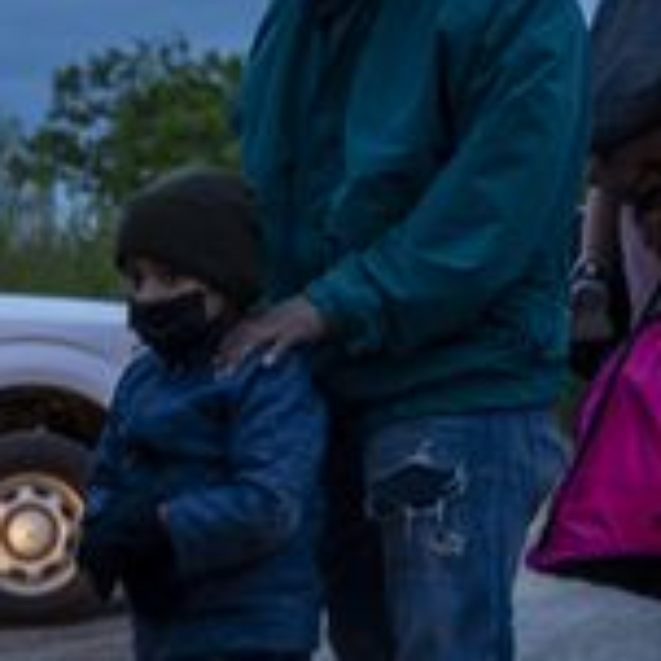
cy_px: 179
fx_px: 2639
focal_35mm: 122
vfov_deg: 14.2
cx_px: 517
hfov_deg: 14.2
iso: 1250
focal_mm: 35
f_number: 4
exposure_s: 1/60
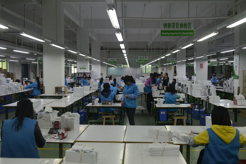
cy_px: 82
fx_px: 239
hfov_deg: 54.4
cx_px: 123
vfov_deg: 37.9
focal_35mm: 35
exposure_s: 1/640
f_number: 4
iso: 1000
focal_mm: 35
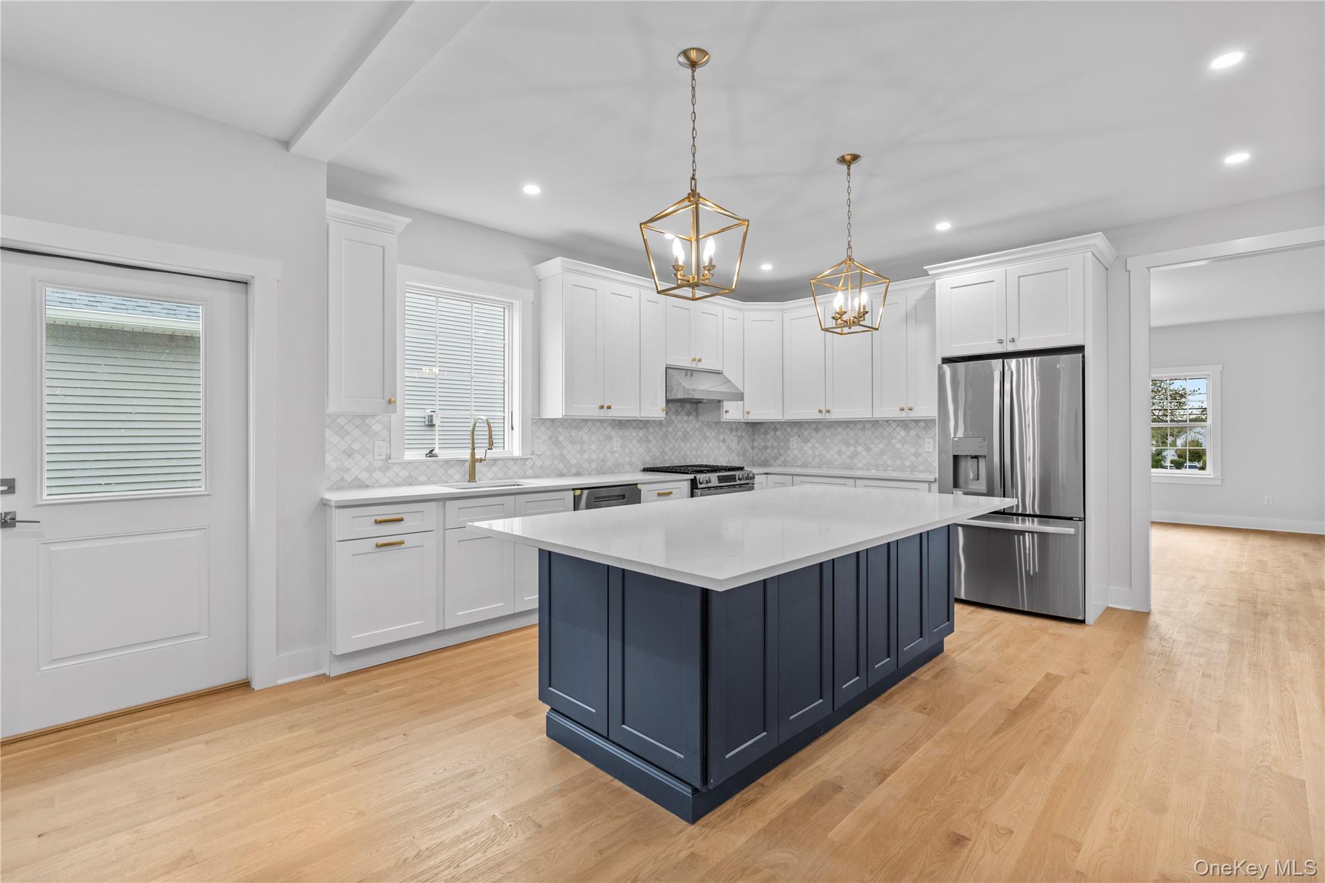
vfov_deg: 73.7
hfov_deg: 96.7
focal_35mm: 16
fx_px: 589
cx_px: 662
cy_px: 442
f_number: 8
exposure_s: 1/2.5
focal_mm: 16
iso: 400
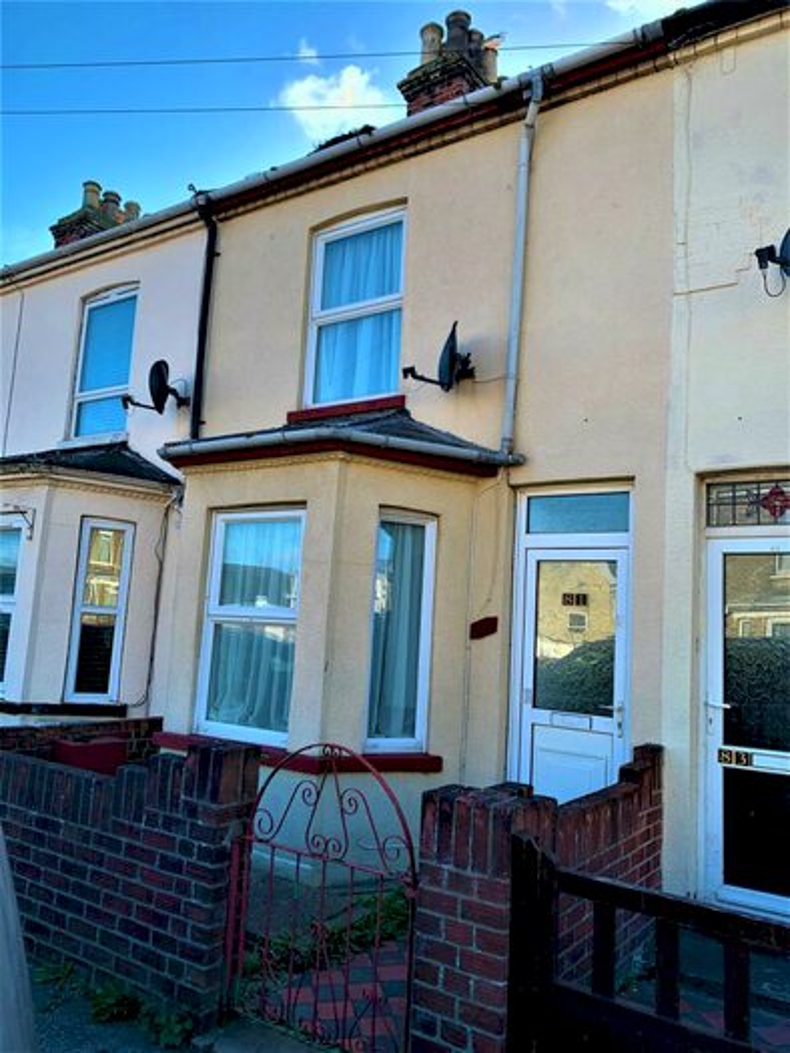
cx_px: 395
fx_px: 791
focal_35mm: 26
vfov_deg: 67.3
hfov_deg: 53.1
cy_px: 526
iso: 25
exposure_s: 1/605
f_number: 1.8
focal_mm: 4.25
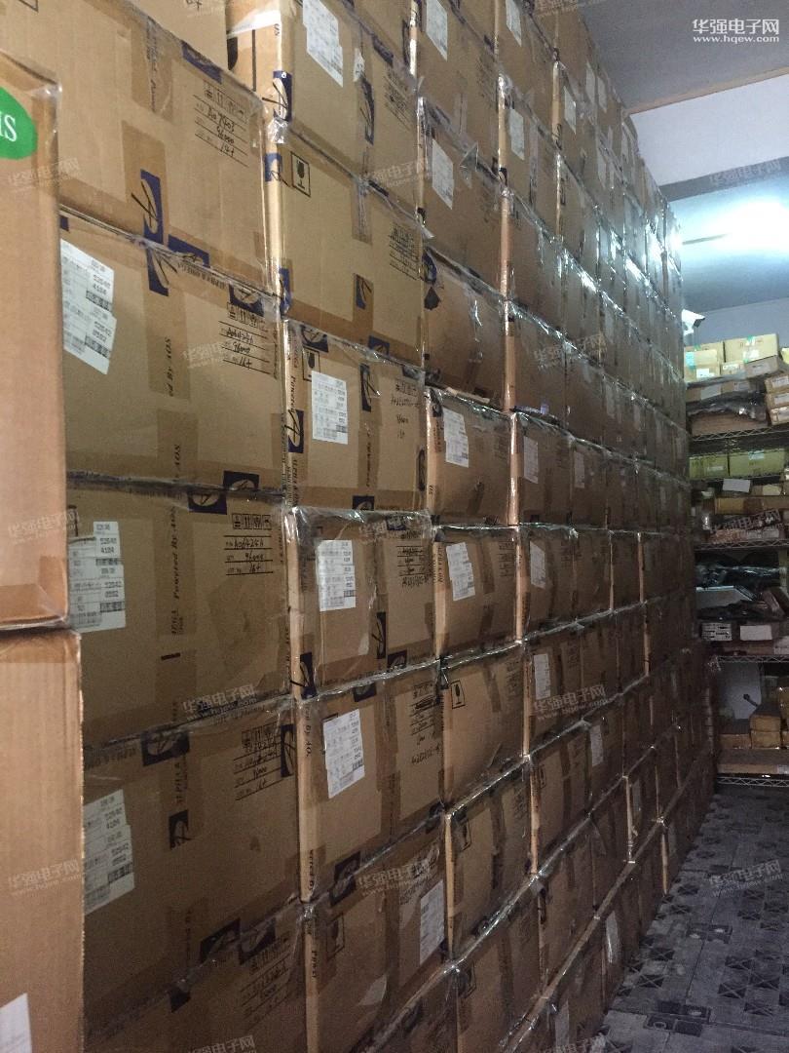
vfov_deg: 61.7
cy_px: 526
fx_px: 881
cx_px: 394
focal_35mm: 29
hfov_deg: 48.2
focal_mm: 4.15
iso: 500
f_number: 2.2
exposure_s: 1/17
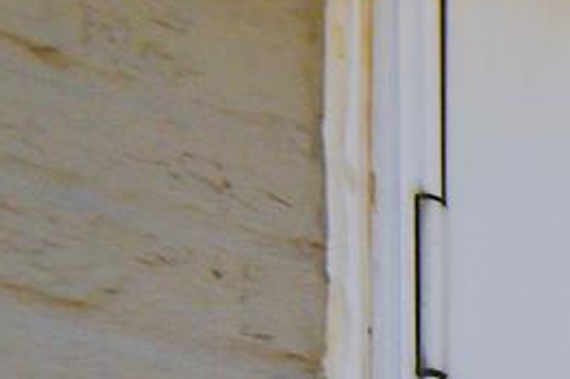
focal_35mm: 125
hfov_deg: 8.7
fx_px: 1977
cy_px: 1067
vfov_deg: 9.2
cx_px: 2176
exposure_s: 1/320
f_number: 6.3
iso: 100
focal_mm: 16
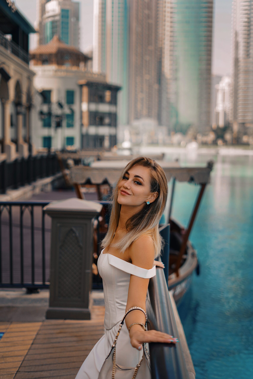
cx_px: 126
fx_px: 527
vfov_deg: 39.6
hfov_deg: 27.0
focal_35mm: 50
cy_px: 190
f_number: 2.2
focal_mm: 50
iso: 100
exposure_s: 1/800
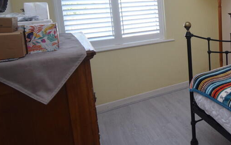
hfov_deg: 54.7
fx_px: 195
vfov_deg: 39.4
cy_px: 35
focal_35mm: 31
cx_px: 200
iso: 500
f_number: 4.5
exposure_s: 1/60
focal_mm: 10
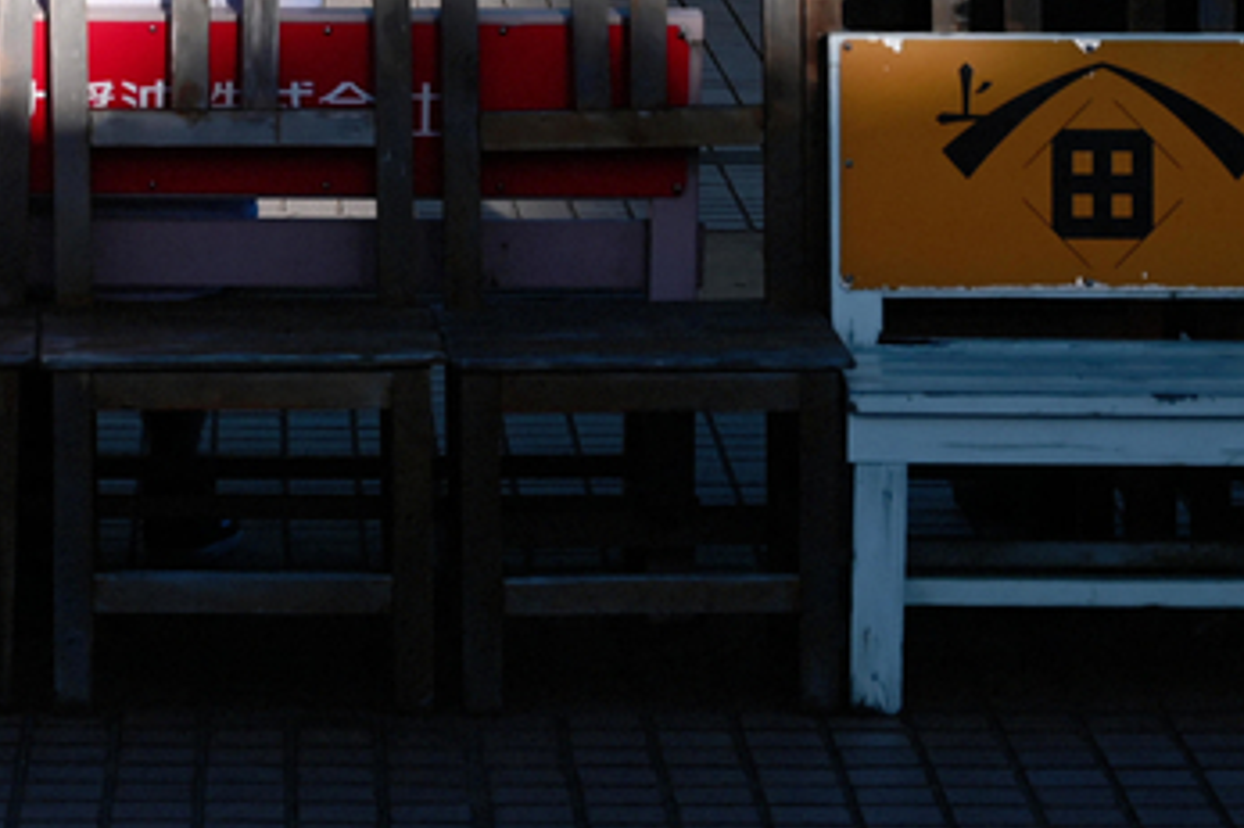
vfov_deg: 6.9
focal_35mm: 197
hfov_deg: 10.4
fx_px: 6804
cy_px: -312
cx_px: 423
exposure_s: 1/400
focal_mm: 57
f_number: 5.6
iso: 100
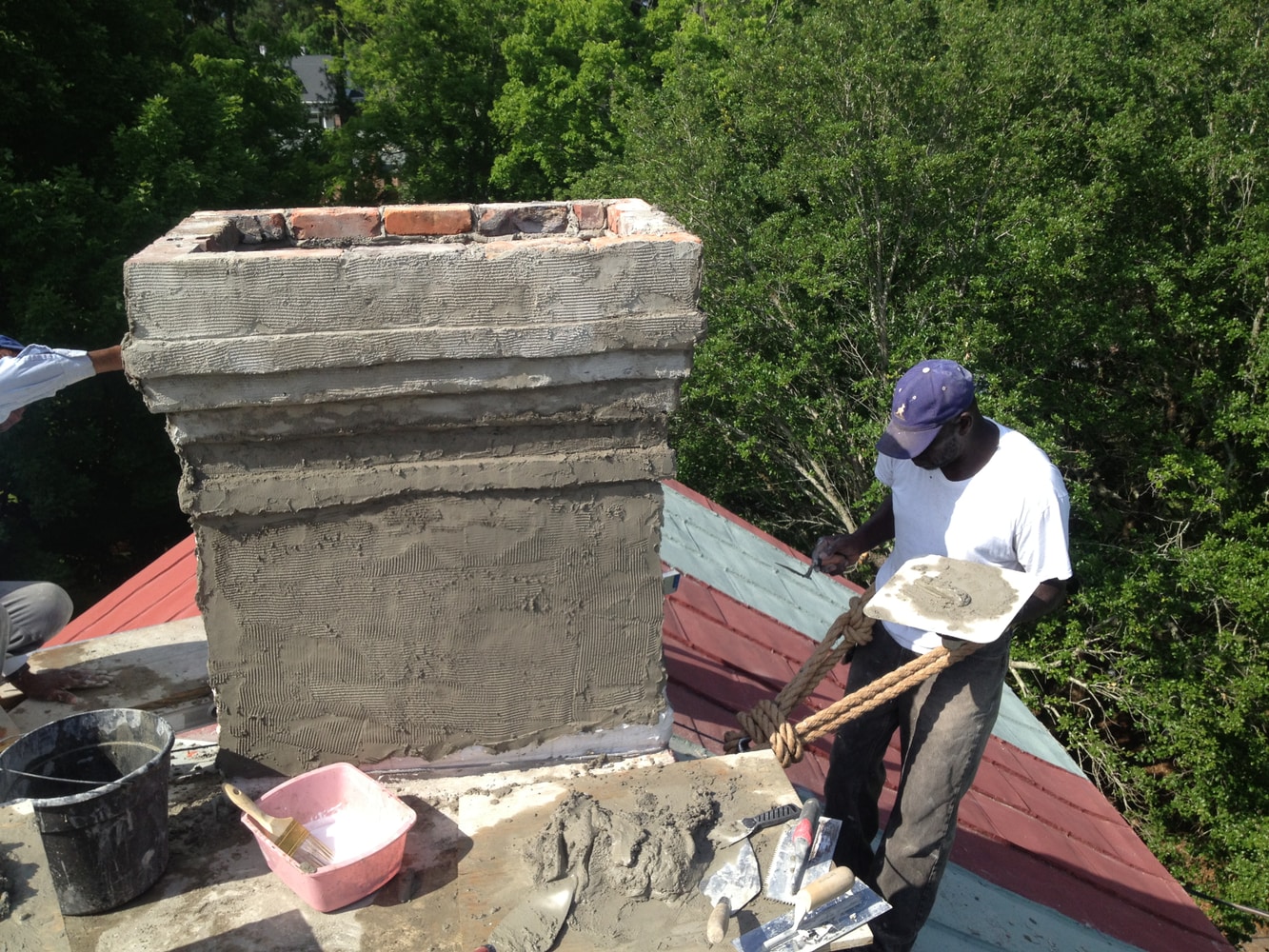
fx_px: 1283
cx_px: 634
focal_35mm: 35
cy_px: 476
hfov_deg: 52.6
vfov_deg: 40.7
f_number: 2.4
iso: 50
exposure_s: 1/1004
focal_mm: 4.28
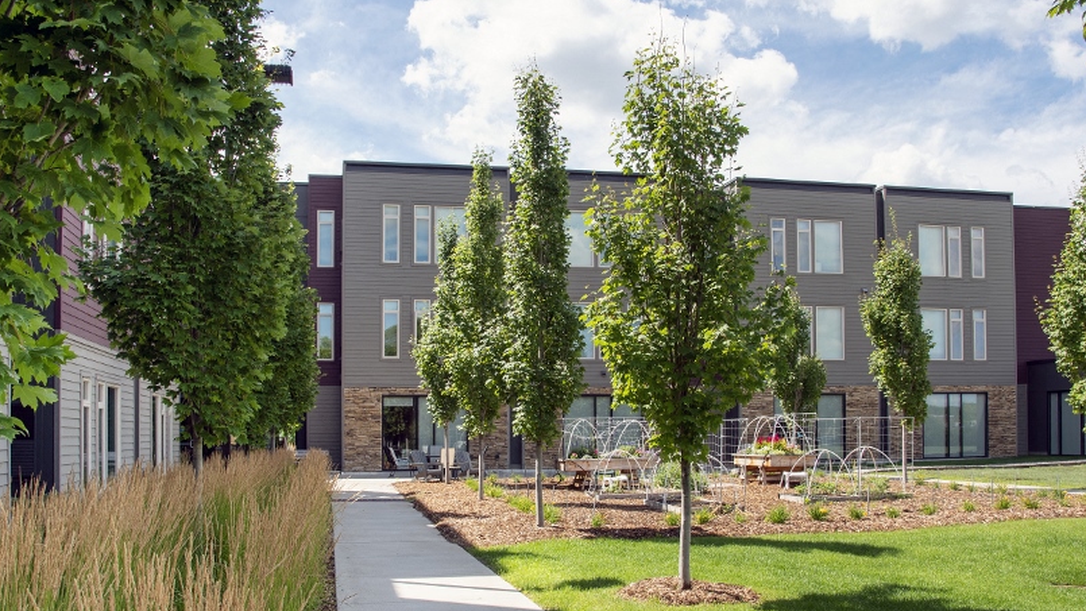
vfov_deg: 36.5
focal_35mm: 32
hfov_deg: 61.0
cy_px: 370
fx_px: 922
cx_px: 514
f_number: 8
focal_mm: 24
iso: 200
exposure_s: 1/250
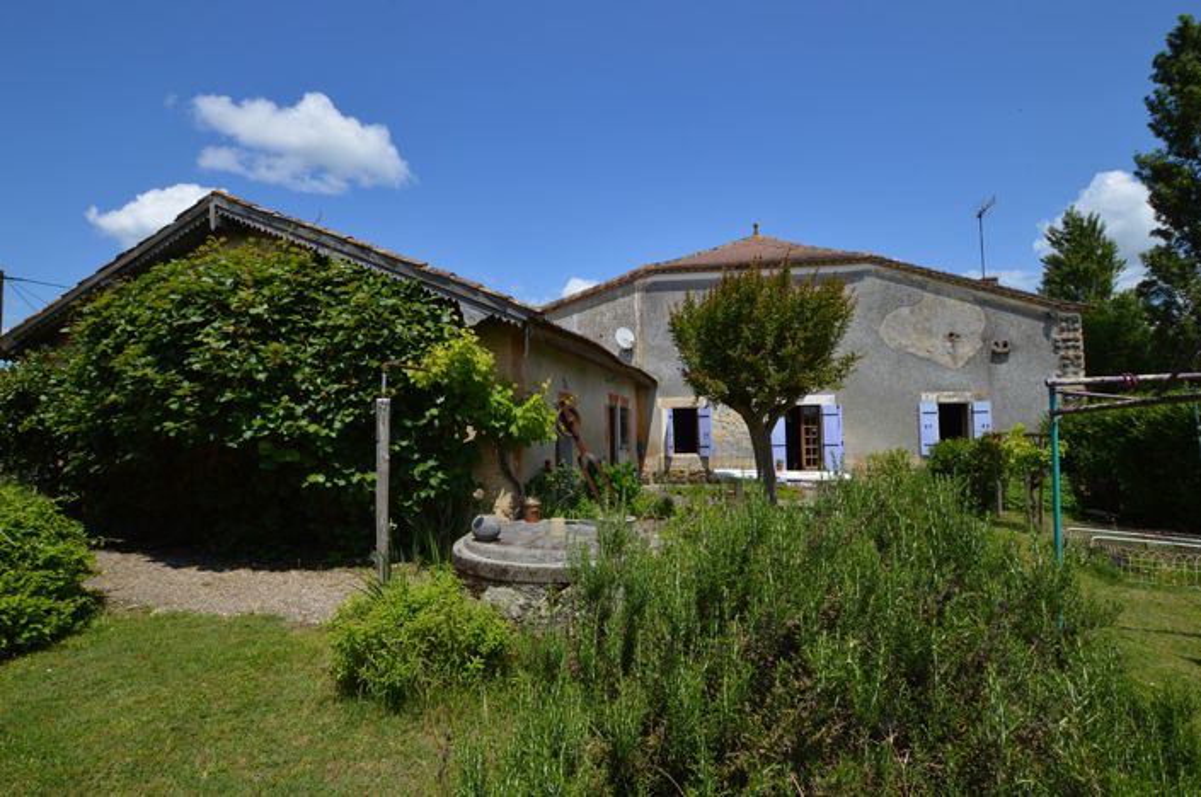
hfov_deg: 100.5
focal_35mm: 15
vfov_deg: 77.2
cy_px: 398
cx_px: 600
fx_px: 500
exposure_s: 1/250
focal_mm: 10
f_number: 8
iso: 100
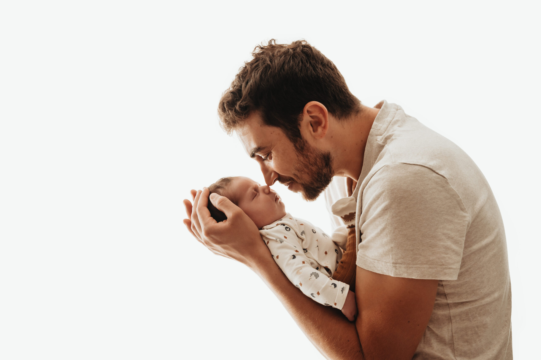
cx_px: 270
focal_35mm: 44
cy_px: 180
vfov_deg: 30.5
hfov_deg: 44.5
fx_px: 661
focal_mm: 44
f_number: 4
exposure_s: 1/160
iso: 400
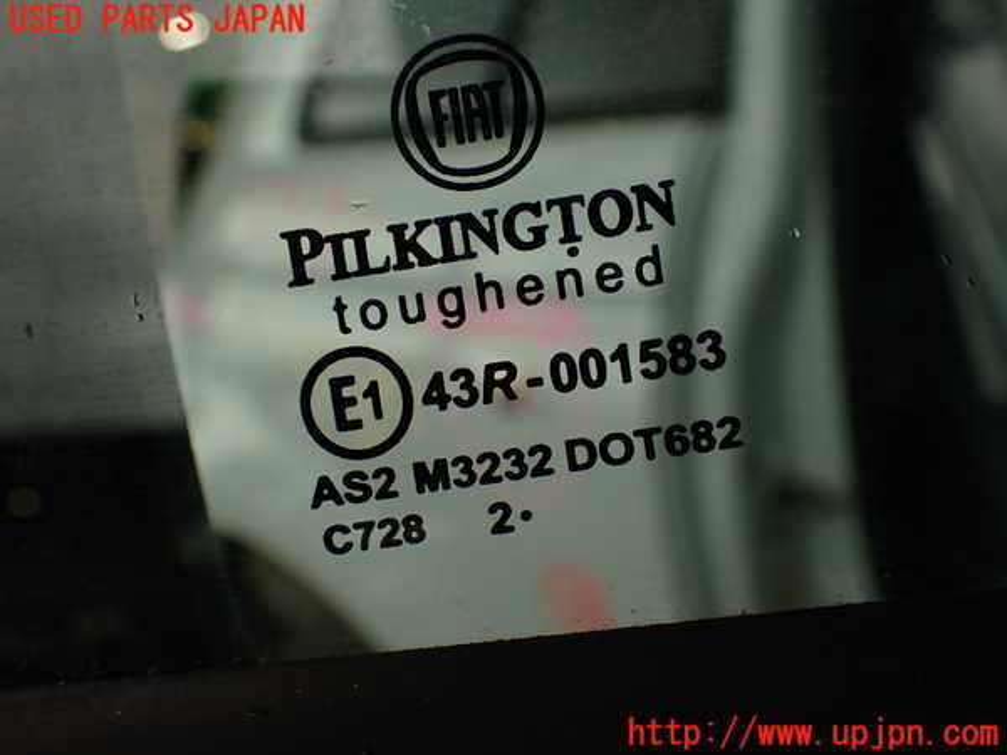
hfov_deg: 51.4
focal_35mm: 36
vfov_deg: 39.7
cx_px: 504
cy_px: 378
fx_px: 1047
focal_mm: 6.37
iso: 160
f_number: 2.5
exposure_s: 1/80
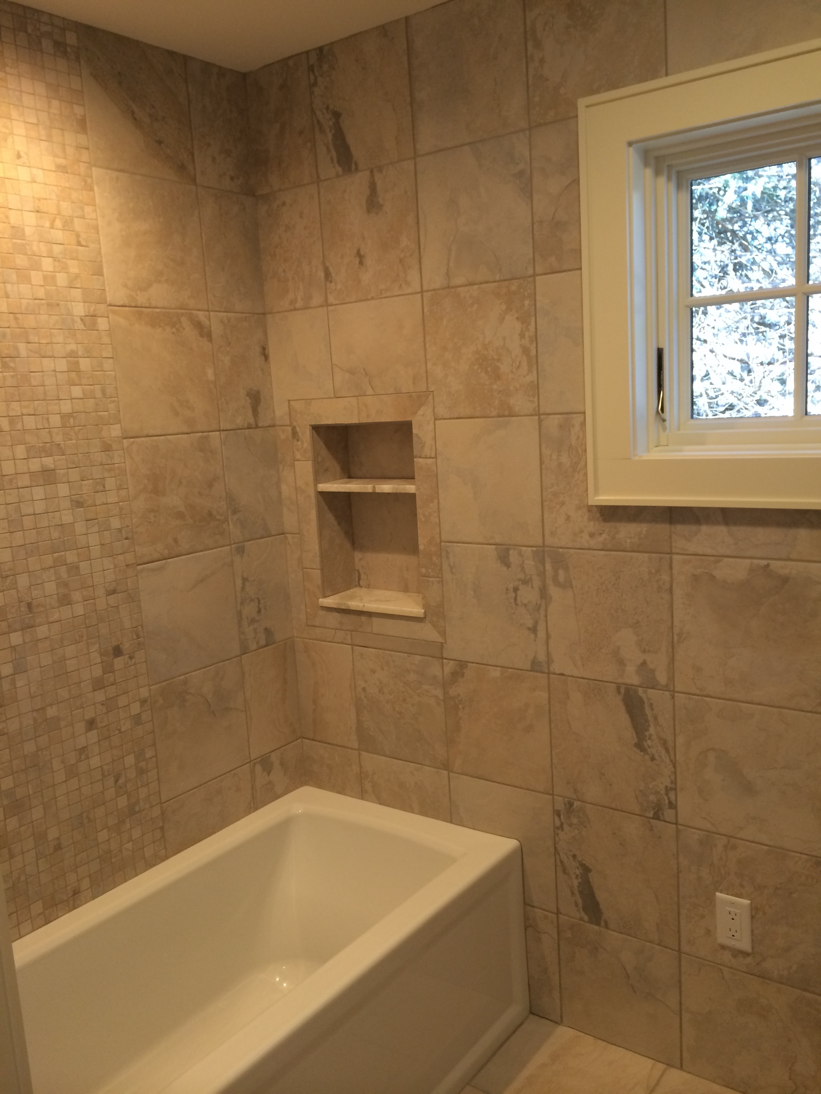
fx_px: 949
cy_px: 547
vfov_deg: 60.0
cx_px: 410
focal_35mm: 30
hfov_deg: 46.8
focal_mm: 4.12
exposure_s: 1/30
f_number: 2.2
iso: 64
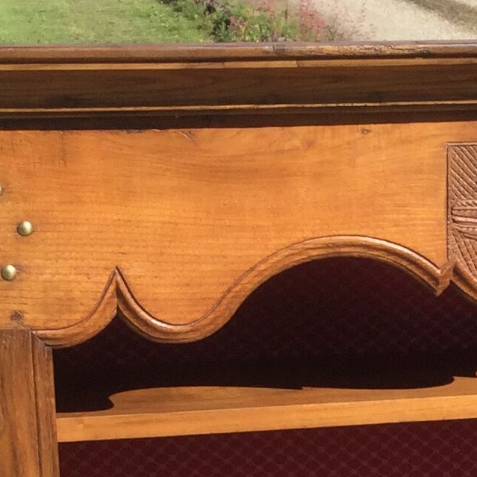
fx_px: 2183
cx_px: 463
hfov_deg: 12.3
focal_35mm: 140
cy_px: 610
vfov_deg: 12.1
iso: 25
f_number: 2.4
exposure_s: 1/981
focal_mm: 3.3
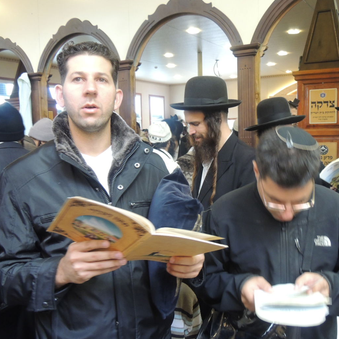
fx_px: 399
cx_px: 205
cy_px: 169
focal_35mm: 36
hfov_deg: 45.8
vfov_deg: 46.0
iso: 400
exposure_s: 1/30
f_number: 3.1
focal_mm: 5.3
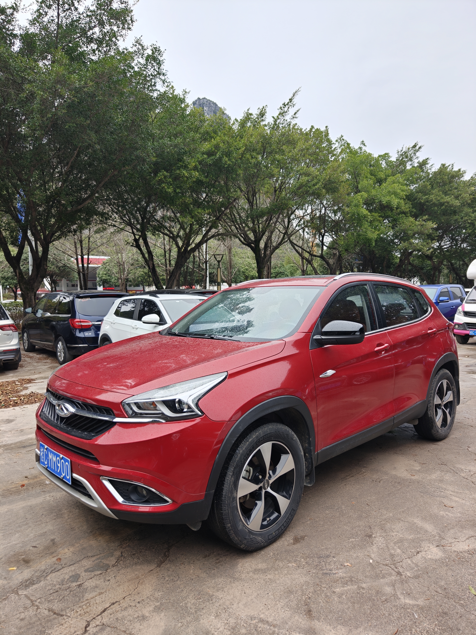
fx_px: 422
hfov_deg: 58.9
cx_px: 238
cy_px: 318
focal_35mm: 23
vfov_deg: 73.9
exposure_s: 1/200
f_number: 1.8
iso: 160
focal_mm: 8.67
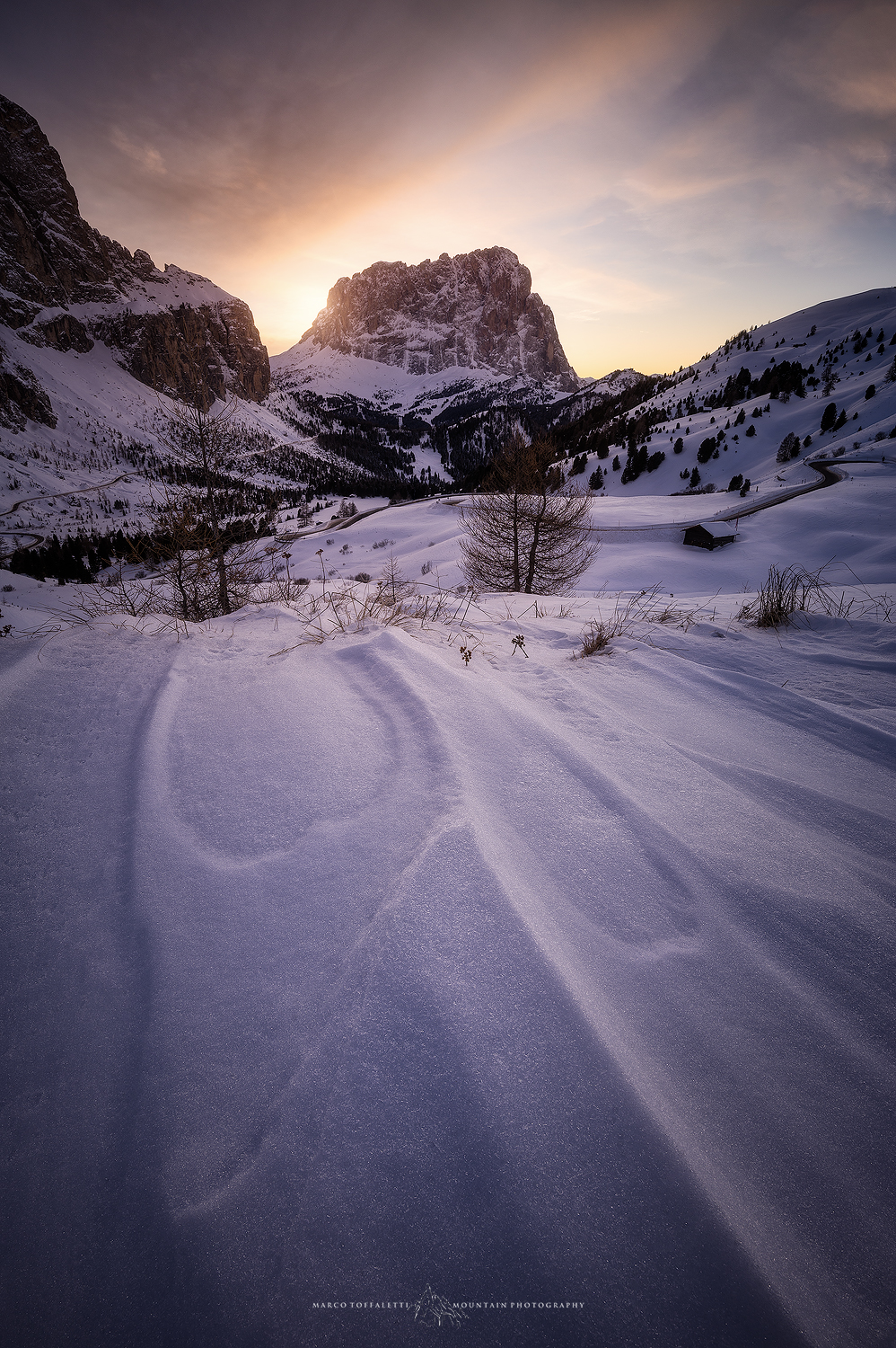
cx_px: 448
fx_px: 654
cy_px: 674
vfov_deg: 91.7
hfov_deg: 68.8
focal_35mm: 18
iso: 100
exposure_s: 1/20
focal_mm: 17.5
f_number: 14
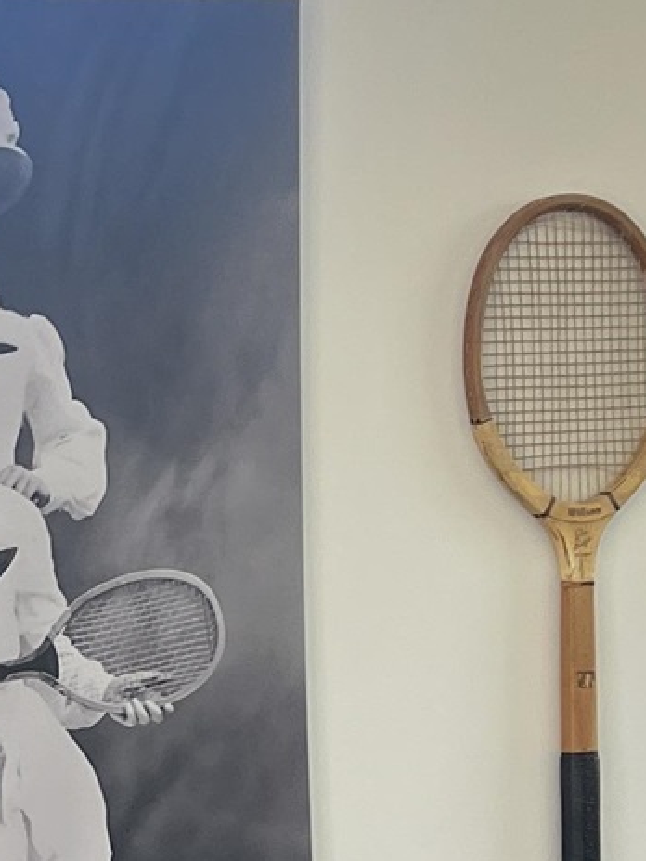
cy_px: 913
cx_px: -202
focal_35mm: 129
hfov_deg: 11.2
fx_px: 3210
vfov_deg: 15.0
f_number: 1.5
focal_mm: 5.7
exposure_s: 1/121
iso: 64
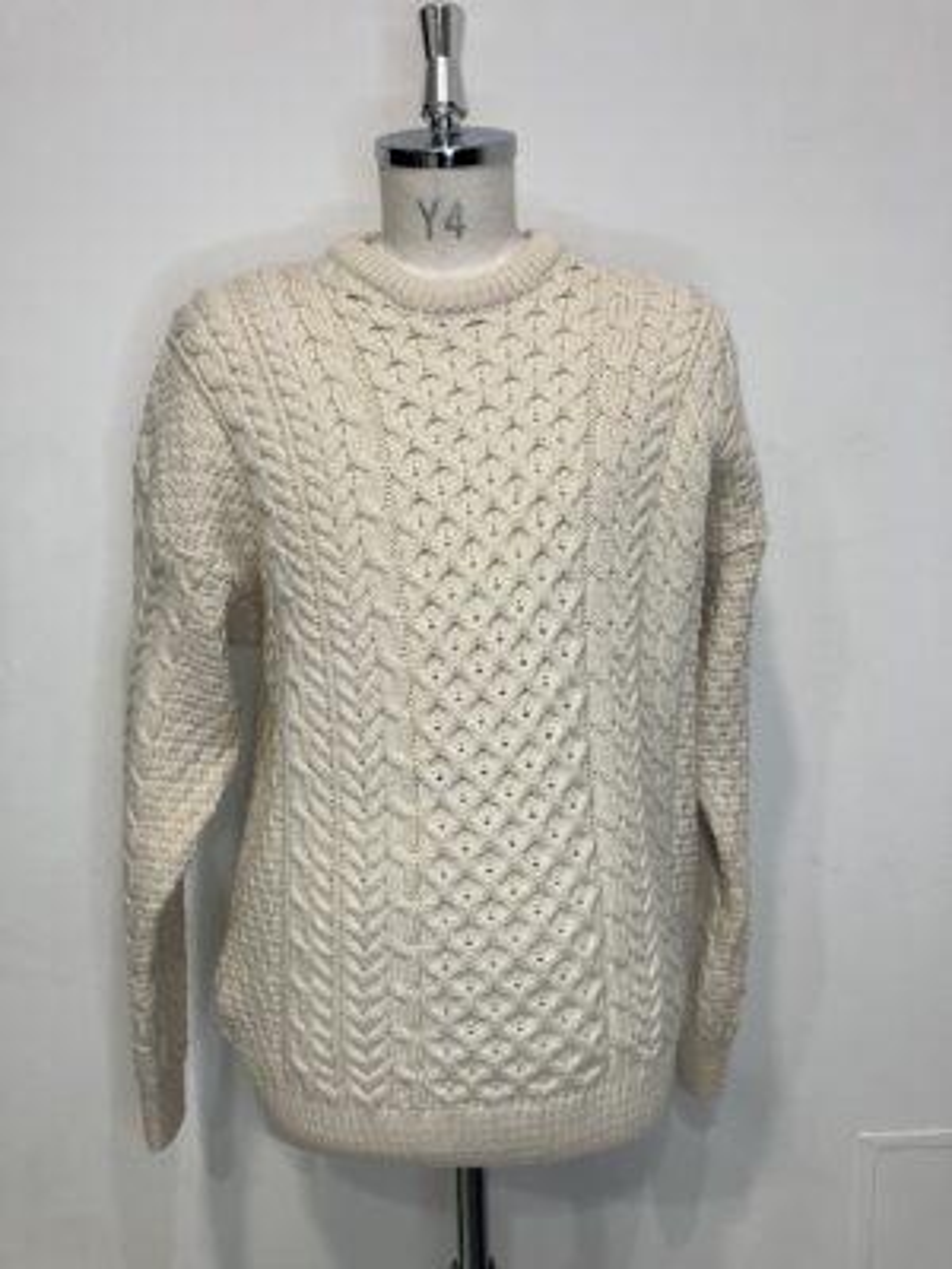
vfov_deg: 63.4
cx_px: 476
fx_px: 1027
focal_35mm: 28
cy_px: 634
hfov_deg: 49.7
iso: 64
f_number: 1.8
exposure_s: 1/50
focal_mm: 3.99
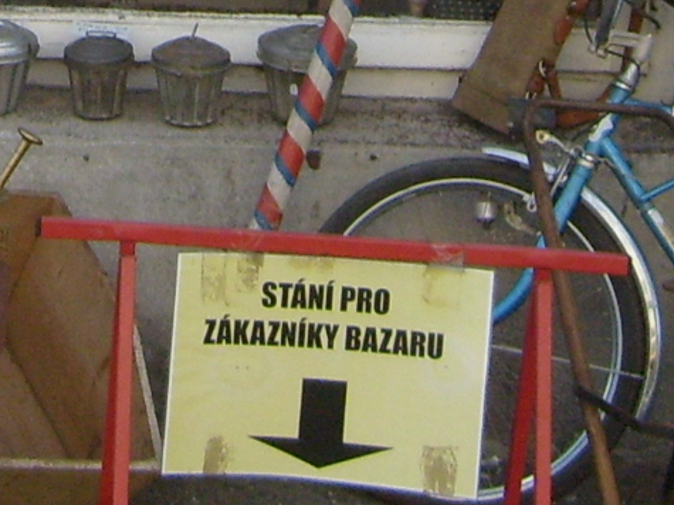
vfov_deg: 9.1
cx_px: 13
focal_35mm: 151
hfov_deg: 12.9
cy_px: -553
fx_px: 2939
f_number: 7.1
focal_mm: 5.8
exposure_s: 1/125
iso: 80
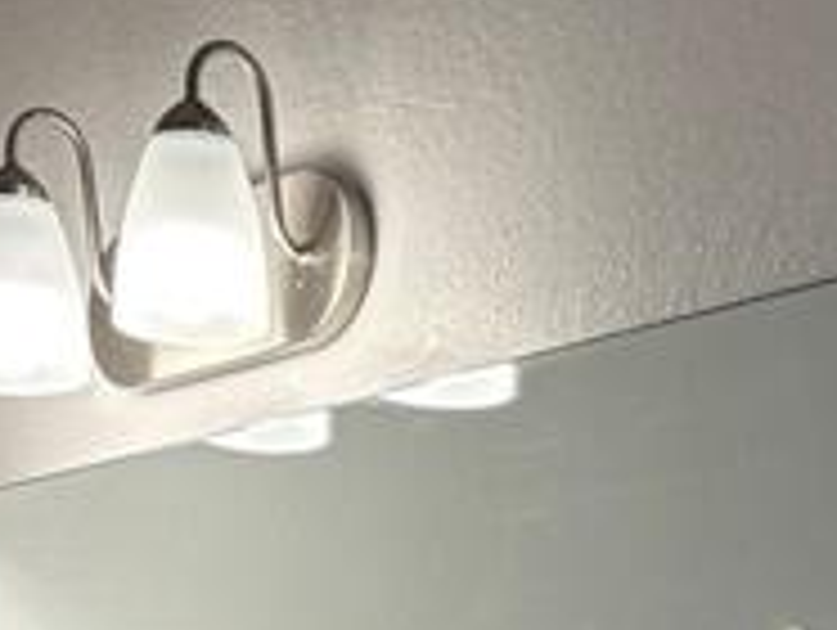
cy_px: 1548
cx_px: 594
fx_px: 3462
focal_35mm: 143
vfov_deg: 9.2
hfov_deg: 13.8
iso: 64
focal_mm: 5.96
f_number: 1.6
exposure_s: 1/120
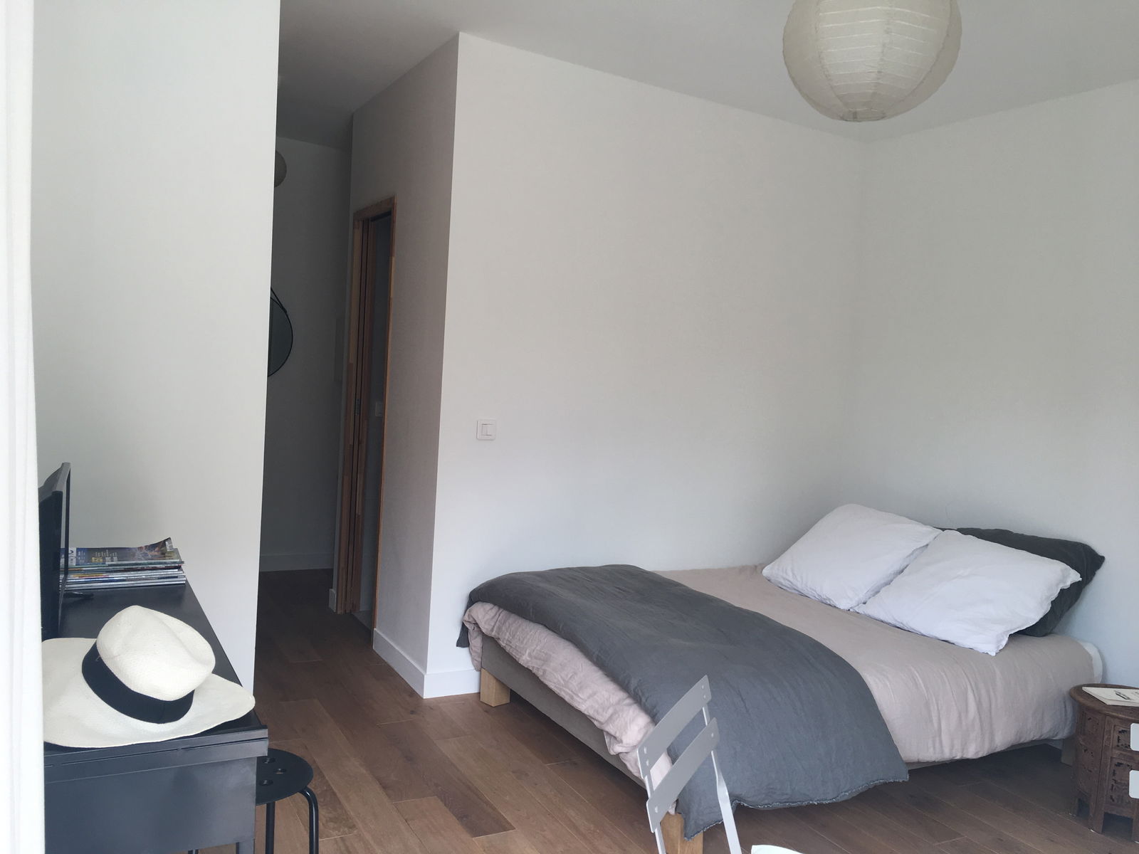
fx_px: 954
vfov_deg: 48.2
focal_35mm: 29
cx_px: 570
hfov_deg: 61.7
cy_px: 427
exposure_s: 1/100
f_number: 2.2
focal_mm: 4.15
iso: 32
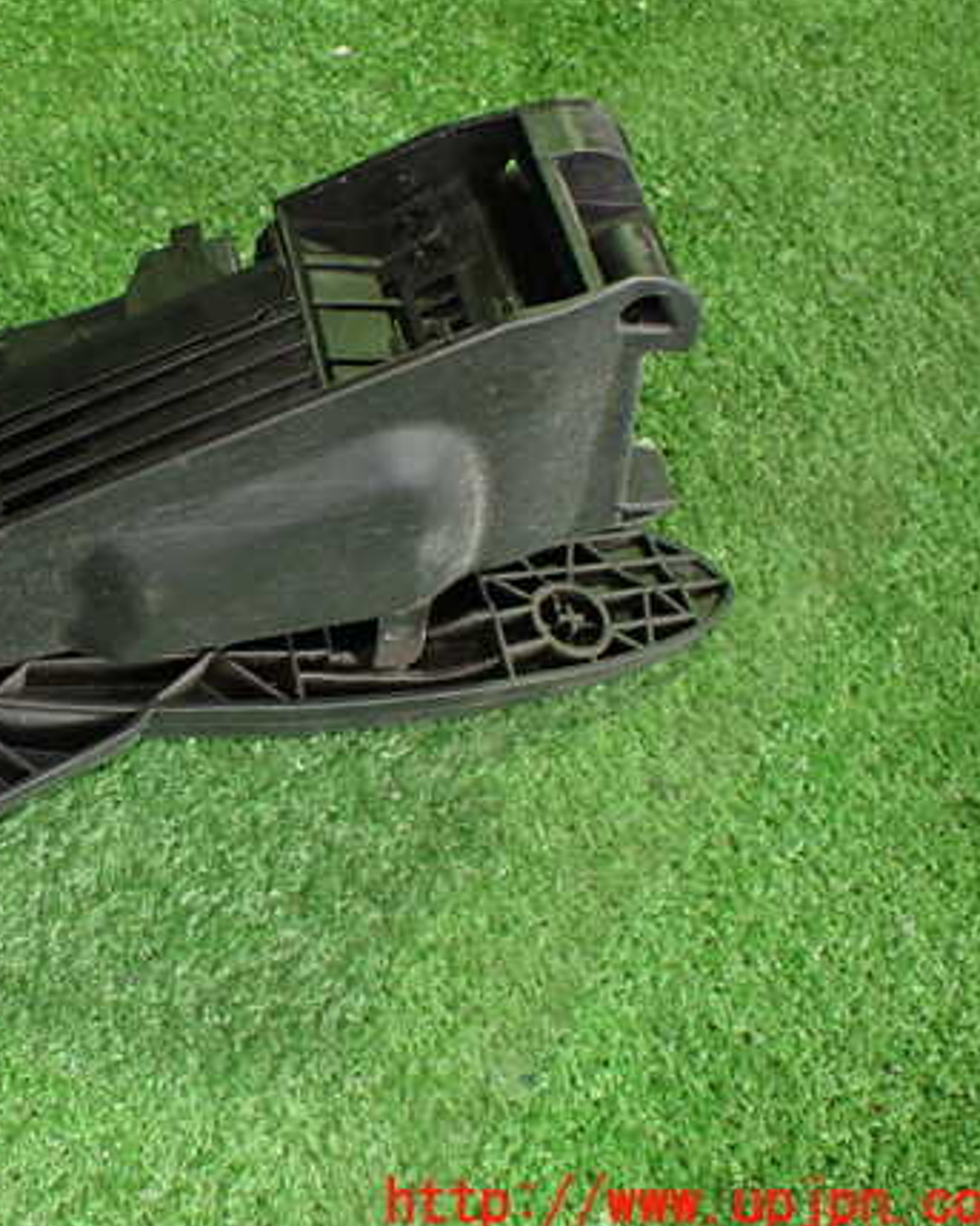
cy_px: 597
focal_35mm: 41
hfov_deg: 35.1
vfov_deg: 44.8
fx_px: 1487
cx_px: 174
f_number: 2.3
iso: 800
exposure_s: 1/50
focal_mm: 5.4
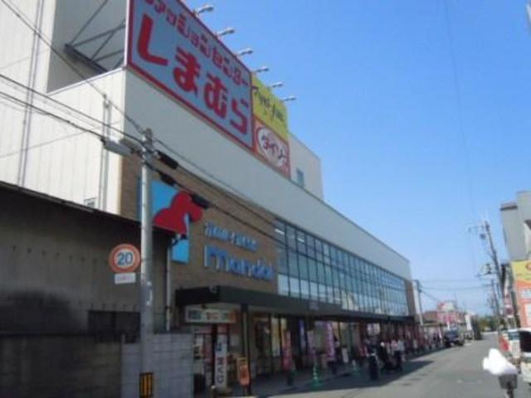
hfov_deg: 60.0
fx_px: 460
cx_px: 266
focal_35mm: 30
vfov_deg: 46.8
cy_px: 199
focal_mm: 5.4
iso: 800
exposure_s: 1/2000
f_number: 7
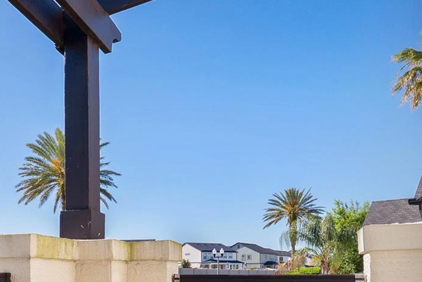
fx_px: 458
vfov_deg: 31.8
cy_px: 277
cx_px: 45
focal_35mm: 39
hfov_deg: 45.1
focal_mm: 17
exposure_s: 1/50
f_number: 9
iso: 80
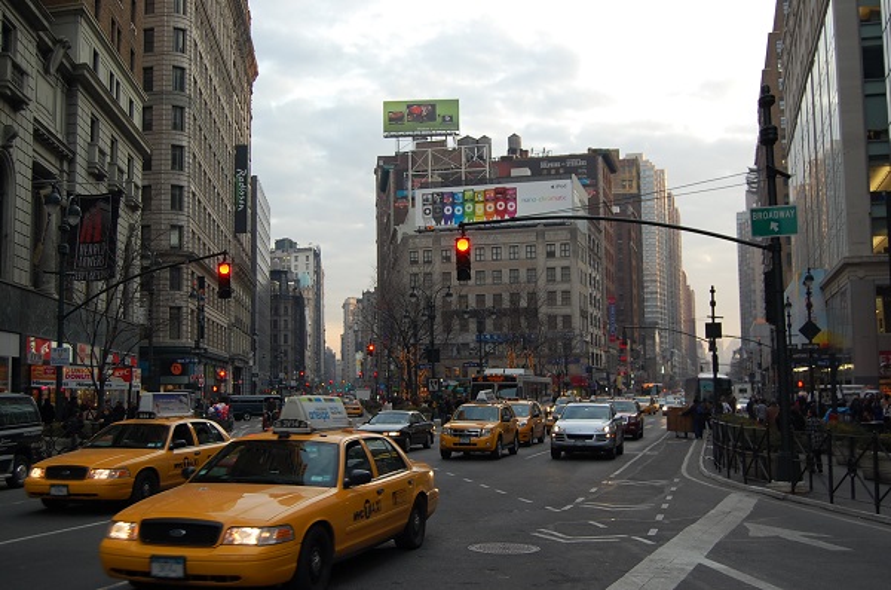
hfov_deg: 49.7
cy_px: 295
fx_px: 963
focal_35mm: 39
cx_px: 446
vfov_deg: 34.0
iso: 200
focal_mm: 26
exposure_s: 1/100
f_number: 5
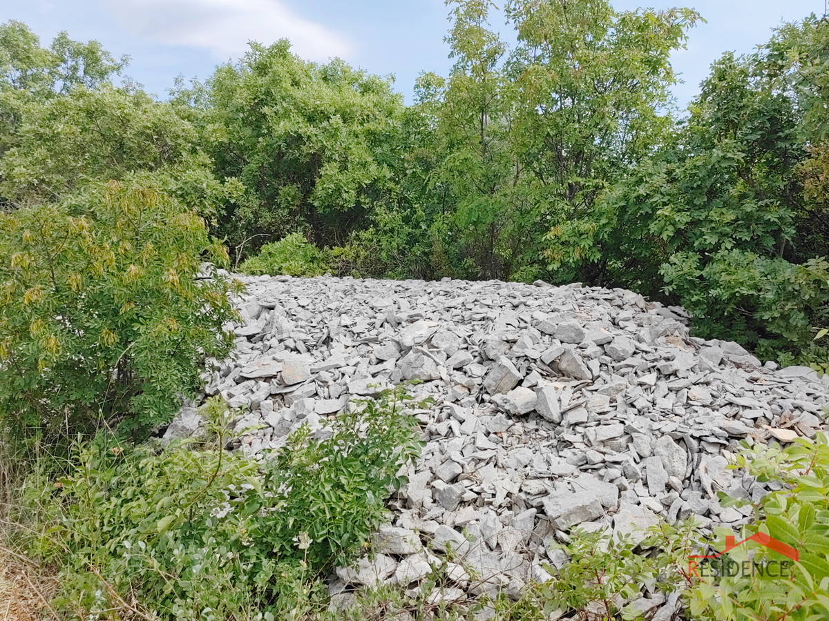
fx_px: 647
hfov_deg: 65.3
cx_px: 414
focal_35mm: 27
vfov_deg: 51.4
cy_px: 310
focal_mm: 5.54
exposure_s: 1/2457
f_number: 1.8
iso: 50
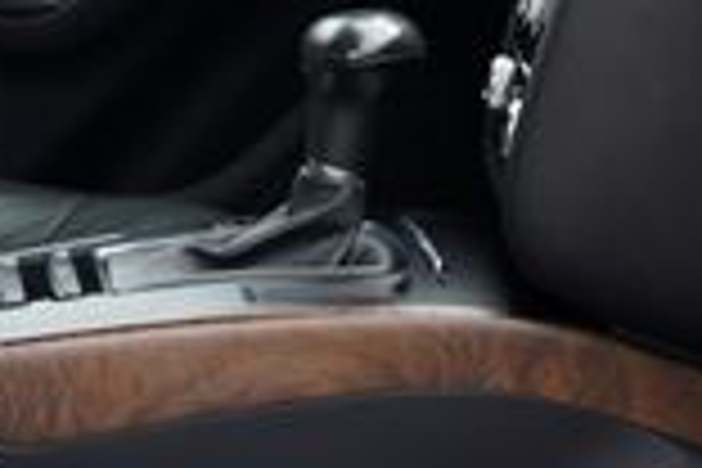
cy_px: -83
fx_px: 3081
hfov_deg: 12.8
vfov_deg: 8.6
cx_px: -32
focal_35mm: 158
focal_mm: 24
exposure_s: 1/80
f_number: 4.5
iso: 100
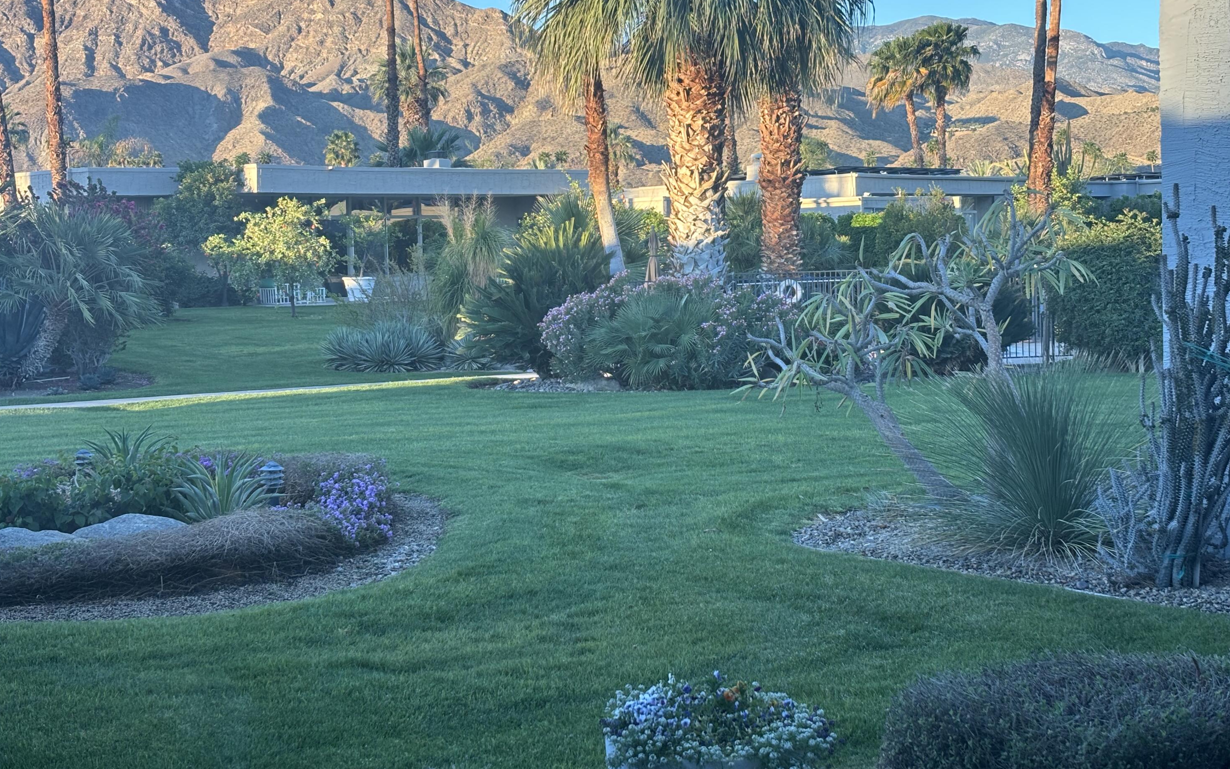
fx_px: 1877
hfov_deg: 36.3
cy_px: 305
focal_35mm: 56
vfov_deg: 23.1
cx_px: 613
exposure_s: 1/140
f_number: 1.6
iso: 32
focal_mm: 5.96
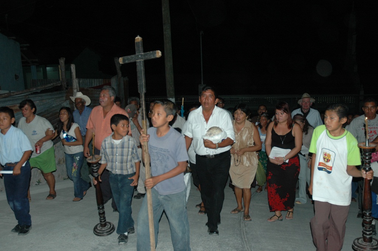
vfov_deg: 32.9
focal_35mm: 40
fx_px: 425
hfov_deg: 48.0
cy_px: 126
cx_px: 189
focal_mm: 27
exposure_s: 1/60
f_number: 3.8
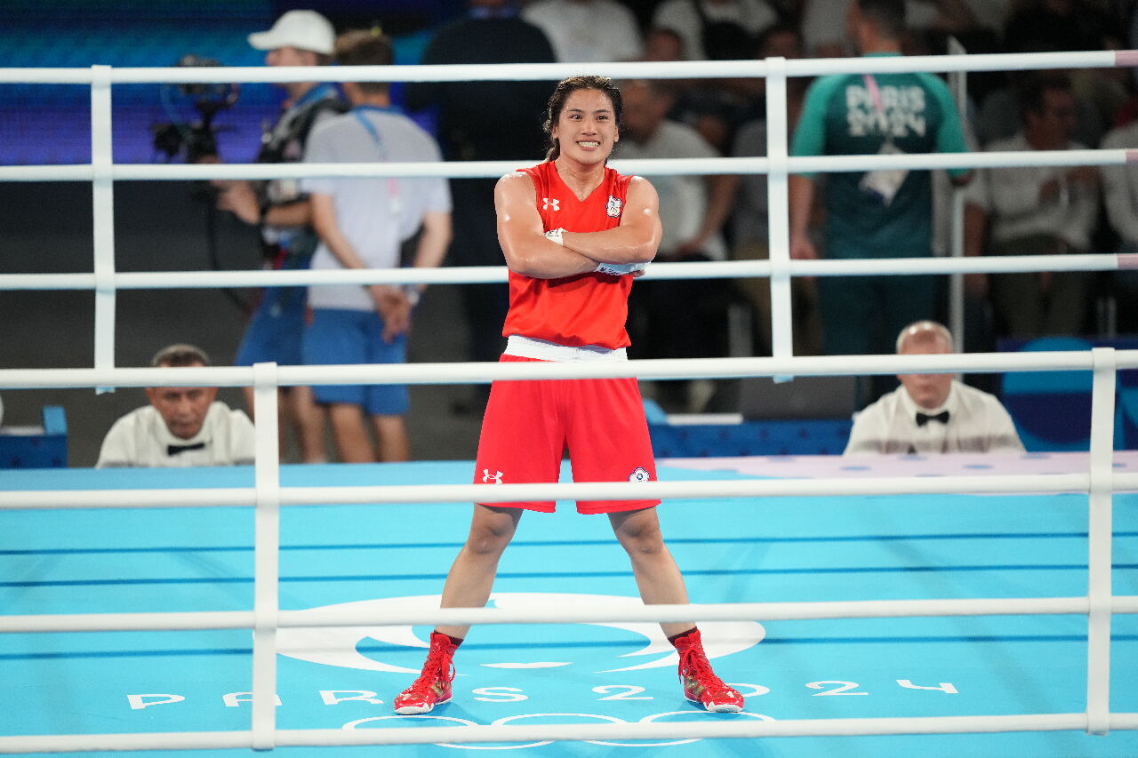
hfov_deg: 5.2
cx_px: 569
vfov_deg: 3.4
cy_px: 379
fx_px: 12642
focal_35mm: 400
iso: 5000
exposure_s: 1/3200
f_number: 2.8
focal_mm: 400
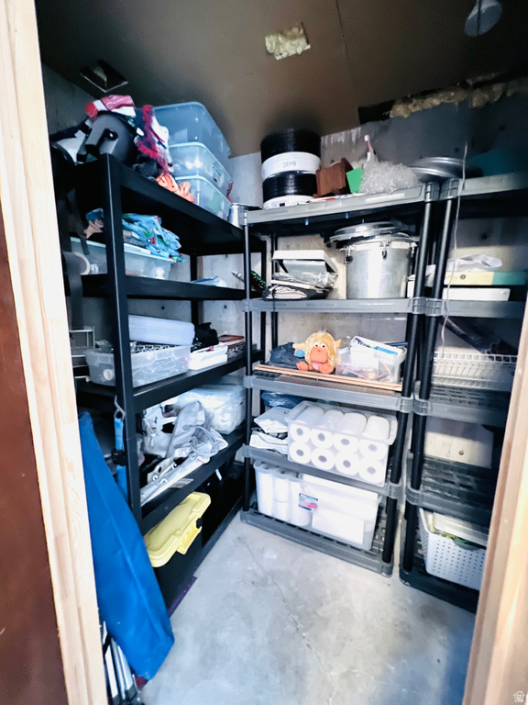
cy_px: 352
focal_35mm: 13
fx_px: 264
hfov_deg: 89.9
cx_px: 264
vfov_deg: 106.2
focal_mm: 1.57
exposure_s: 1/9
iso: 1250
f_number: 1.8
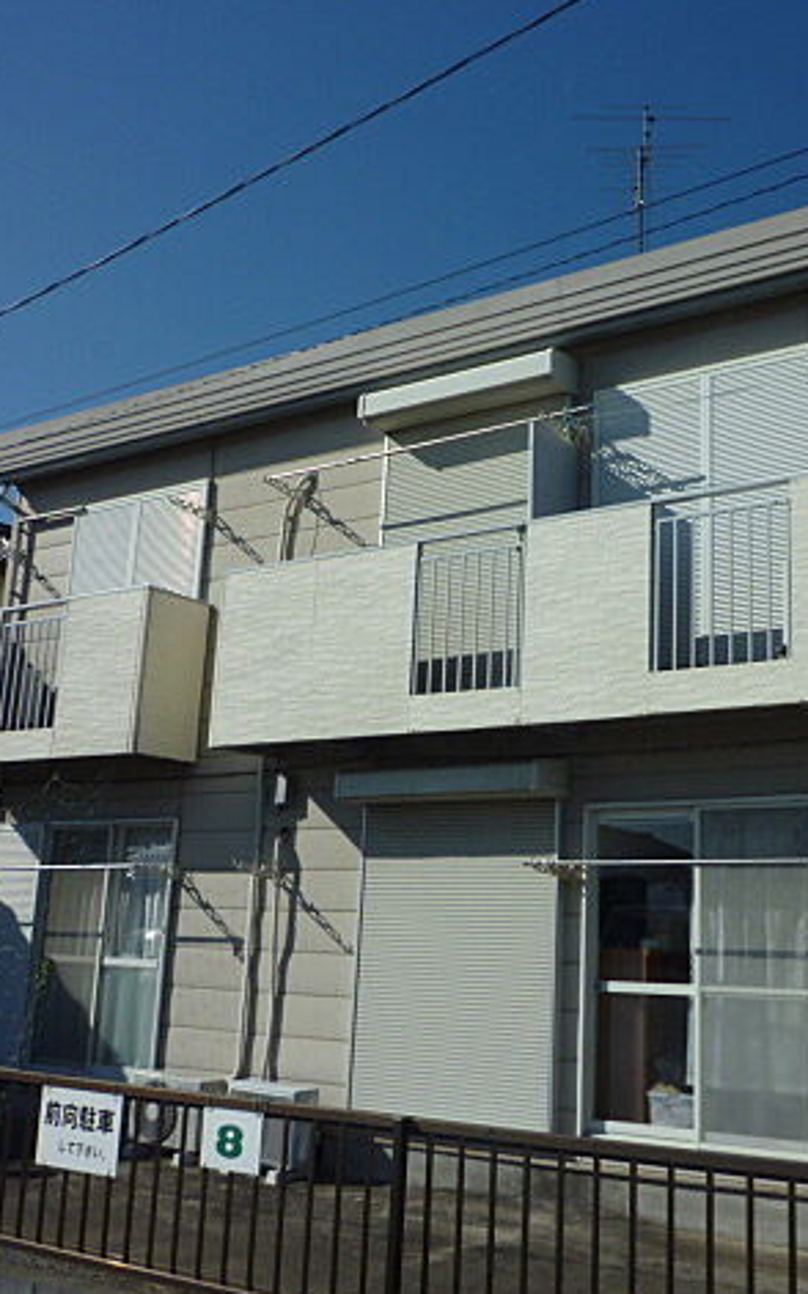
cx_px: 555
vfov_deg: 54.0
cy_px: 648
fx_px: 1270
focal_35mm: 36
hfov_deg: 34.9
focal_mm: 4.4
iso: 100
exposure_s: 1/800
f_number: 5.6
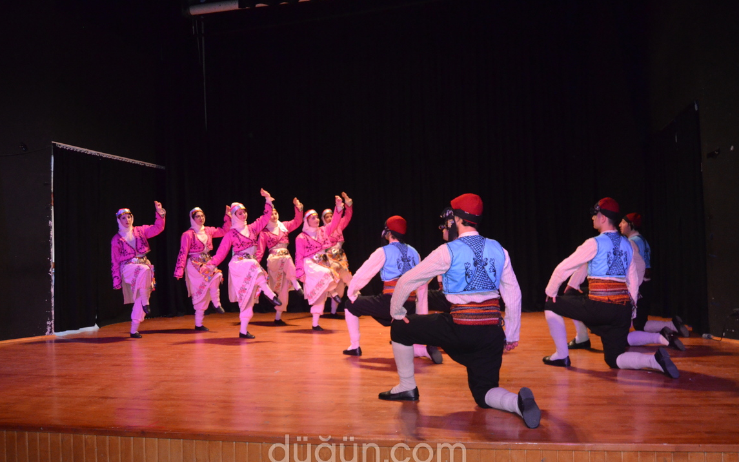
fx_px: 685
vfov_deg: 37.3
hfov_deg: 56.7
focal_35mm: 34
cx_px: 367
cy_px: 235
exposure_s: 1/60
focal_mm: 22
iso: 3200
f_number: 3.5
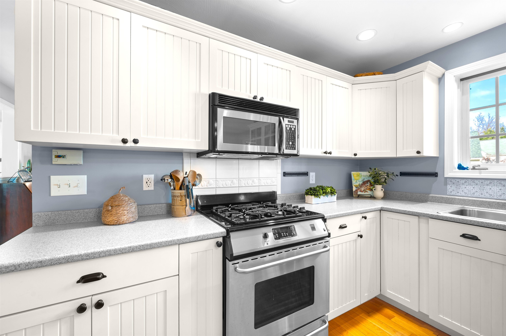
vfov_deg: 77.2
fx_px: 211
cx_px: 253
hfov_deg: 100.4
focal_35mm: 15
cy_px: 168
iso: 250
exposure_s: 2.5
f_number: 7.1
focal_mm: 15
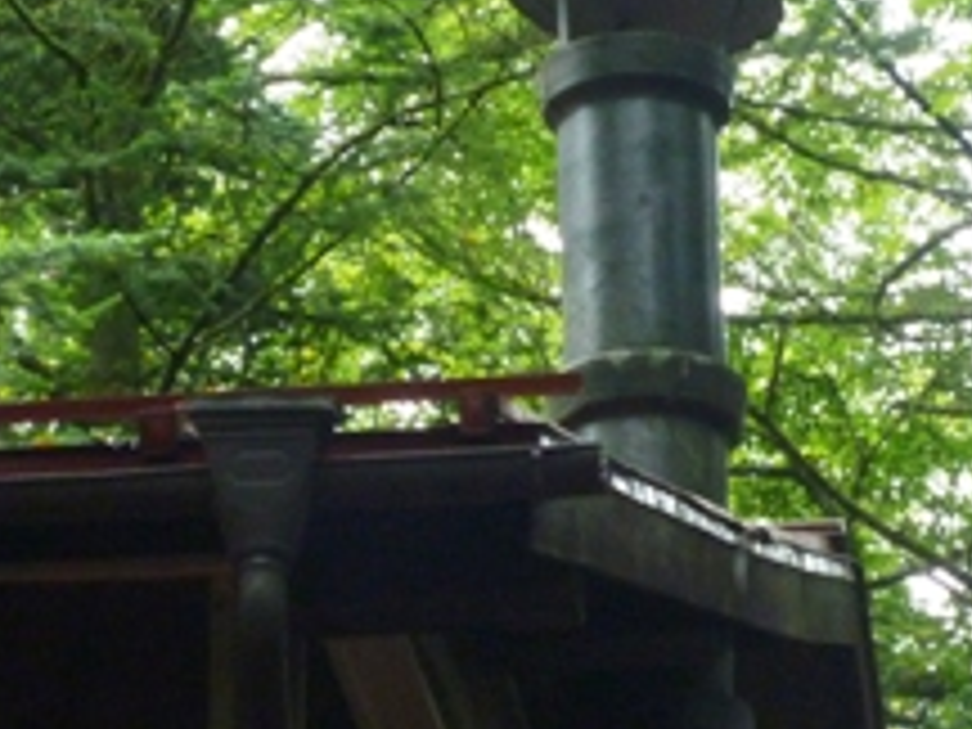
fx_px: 7806
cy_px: 180
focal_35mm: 278
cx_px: 513
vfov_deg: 5.3
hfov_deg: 7.1
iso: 400
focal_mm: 22
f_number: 5.9
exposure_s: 1/60
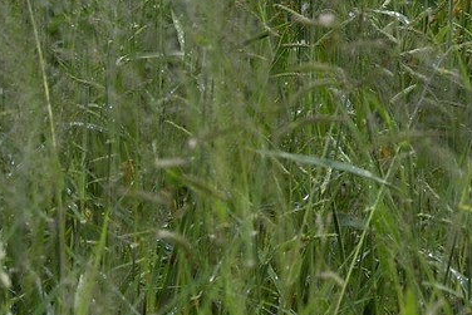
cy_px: -323
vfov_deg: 1.6
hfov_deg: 2.4
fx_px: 11148
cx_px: 678
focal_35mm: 850
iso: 400
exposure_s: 1/500
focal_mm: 200
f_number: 8
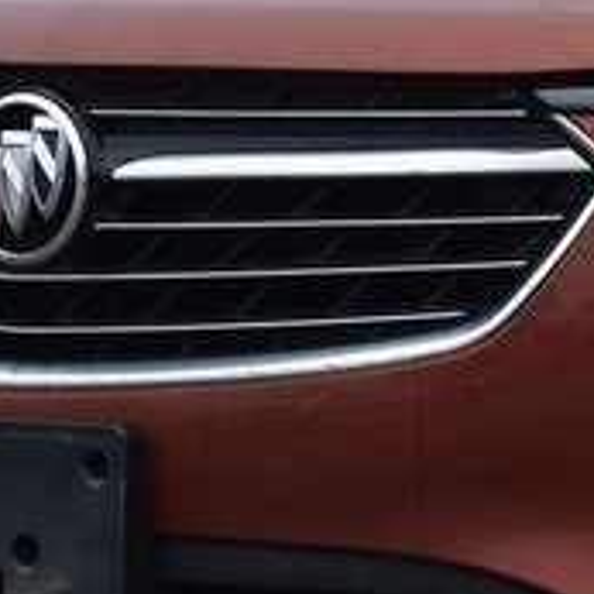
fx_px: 7610
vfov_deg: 4.5
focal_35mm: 392
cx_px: 1226
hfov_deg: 4.4
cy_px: 256
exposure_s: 1/60
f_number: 8
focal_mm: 52
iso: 400
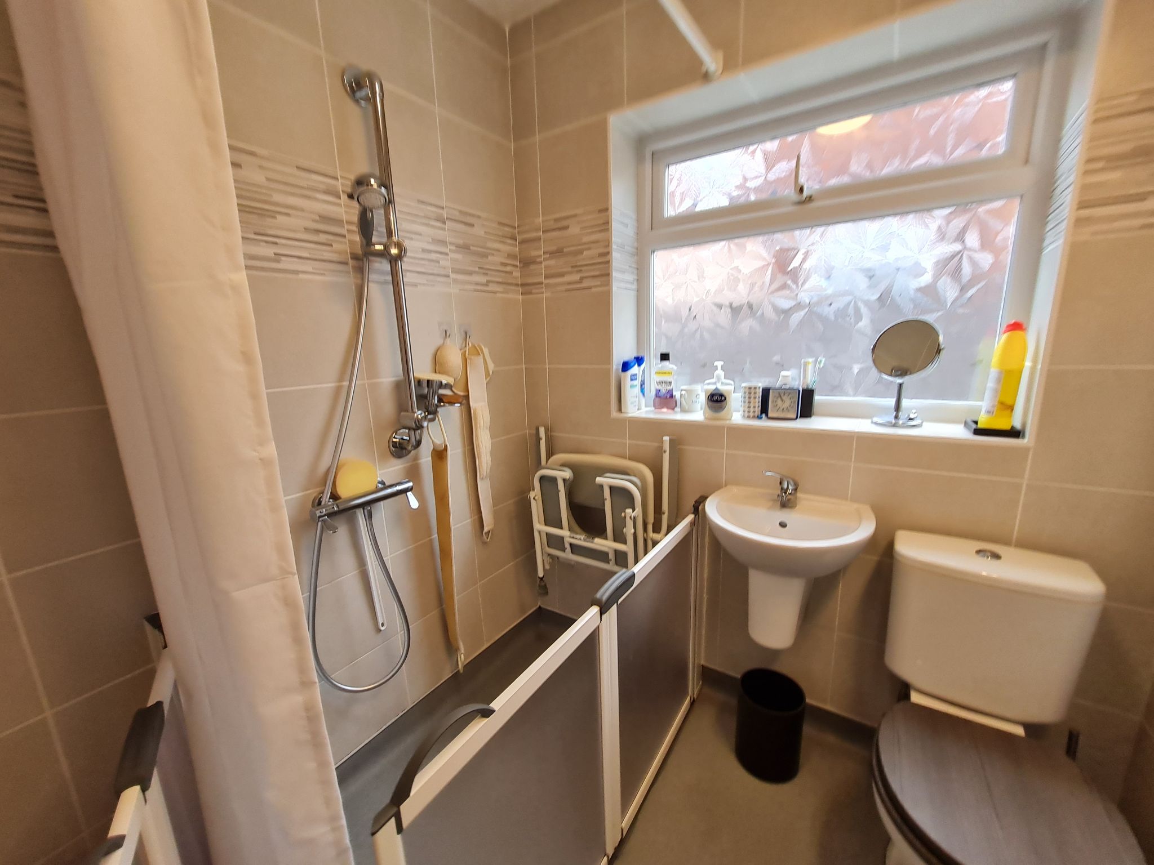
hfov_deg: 106.2
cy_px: 432
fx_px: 433
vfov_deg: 89.9
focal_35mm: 13
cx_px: 577
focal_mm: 1.74
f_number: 2.2
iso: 64
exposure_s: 1/50
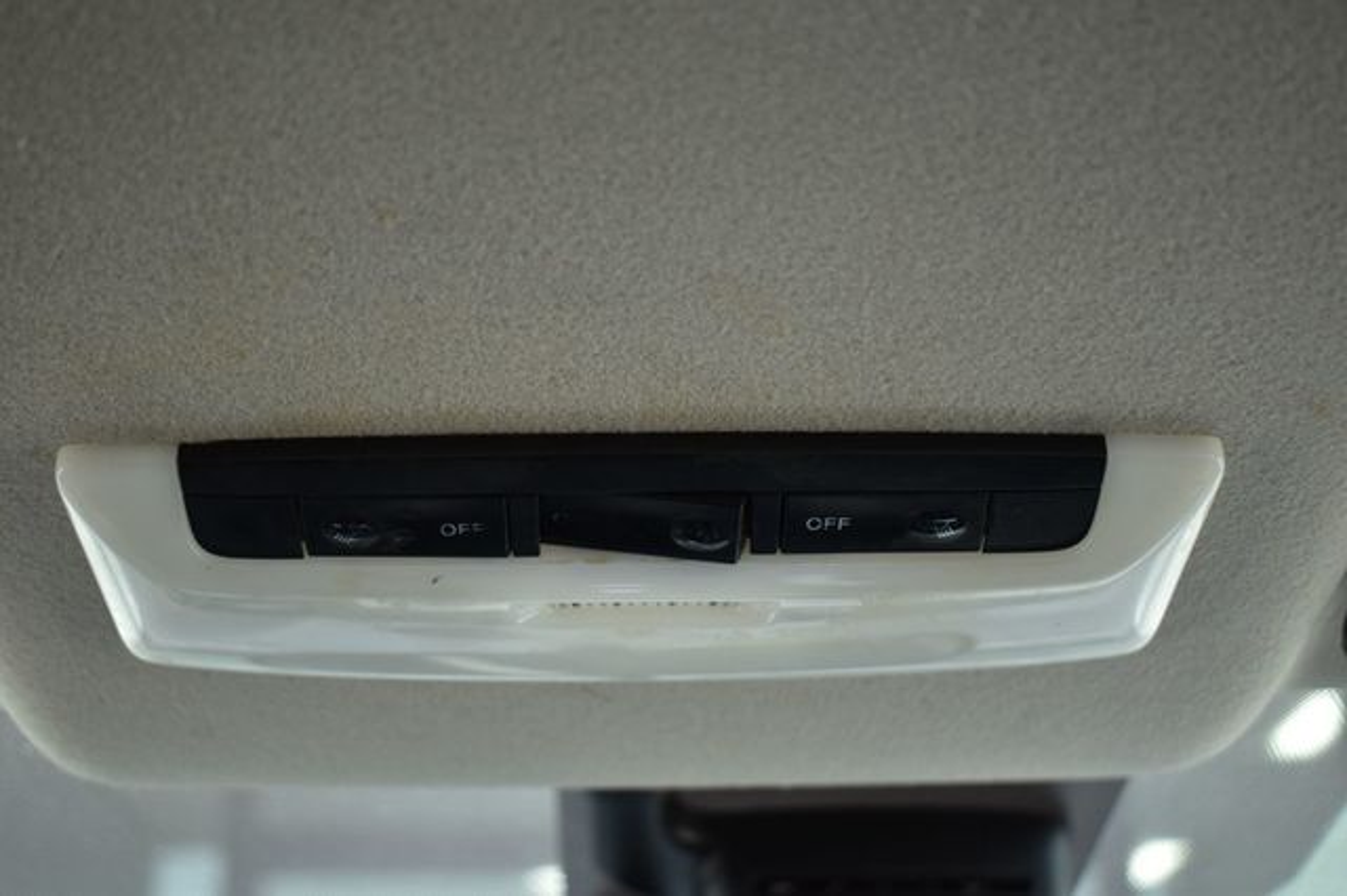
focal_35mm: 48
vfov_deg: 28.0
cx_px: 674
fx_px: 1795
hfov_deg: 41.1
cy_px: 448
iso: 400
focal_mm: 32
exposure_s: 1/60
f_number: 4.5
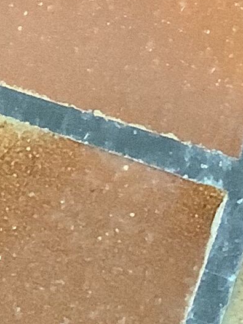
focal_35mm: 192
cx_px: 178
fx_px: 1798
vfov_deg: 9.1
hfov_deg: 7.7
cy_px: -481
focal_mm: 3.3
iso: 500
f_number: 2.4
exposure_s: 1/25
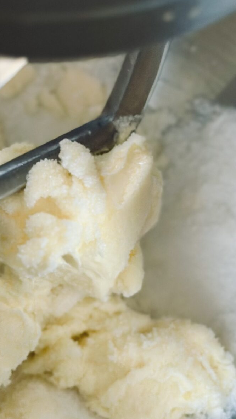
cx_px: 54
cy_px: 192
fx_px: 1258
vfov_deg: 18.9
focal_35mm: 113
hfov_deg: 10.7
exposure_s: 1/60
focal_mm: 6.86
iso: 250
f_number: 1.78
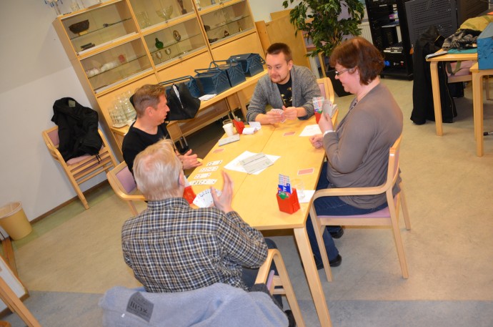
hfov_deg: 67.5
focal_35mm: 27
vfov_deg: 47.7
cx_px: 246
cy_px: 164
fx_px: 369
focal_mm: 18
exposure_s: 1/60
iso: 800
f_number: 3.5
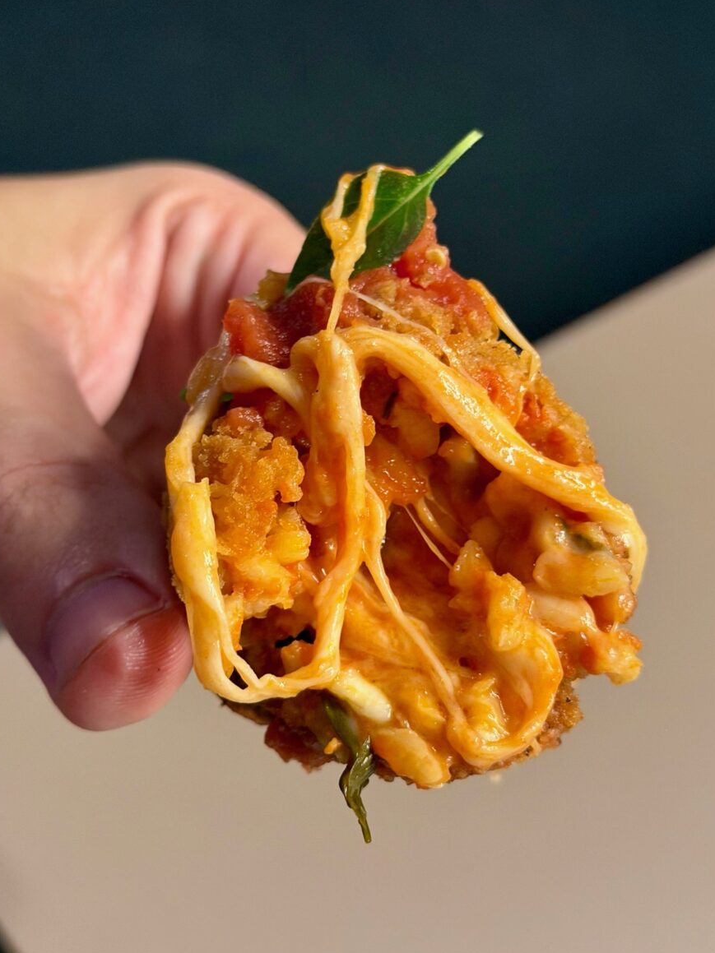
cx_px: 360
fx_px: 1598
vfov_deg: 33.2
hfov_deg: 25.2
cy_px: 465
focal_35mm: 58
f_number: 1.78
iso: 250
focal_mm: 6.76
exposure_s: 1/33
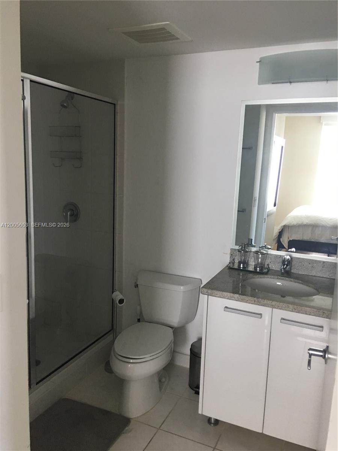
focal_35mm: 29
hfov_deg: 48.2
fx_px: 378
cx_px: 169
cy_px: 226
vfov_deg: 61.7
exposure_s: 1/15
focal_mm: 4.15
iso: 50
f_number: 2.2
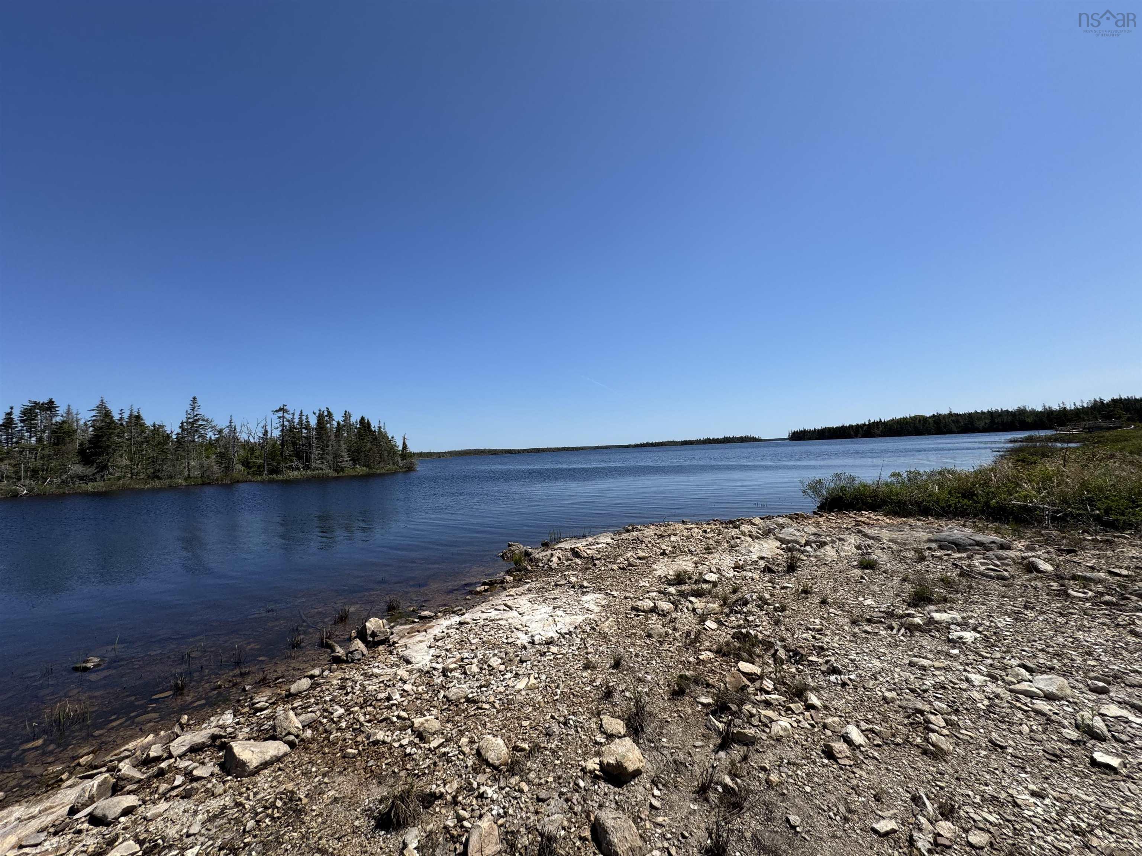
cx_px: 571
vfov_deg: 85.7
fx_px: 462
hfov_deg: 102.1
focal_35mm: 14
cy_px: 428
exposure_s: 1/2985
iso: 50
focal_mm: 2.22
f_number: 2.2
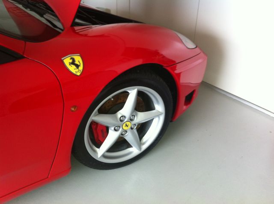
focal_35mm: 35
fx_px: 277
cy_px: 102
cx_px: 137
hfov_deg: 52.7
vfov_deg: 40.6
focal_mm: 3.85
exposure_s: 1/15
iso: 100
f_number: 2.8
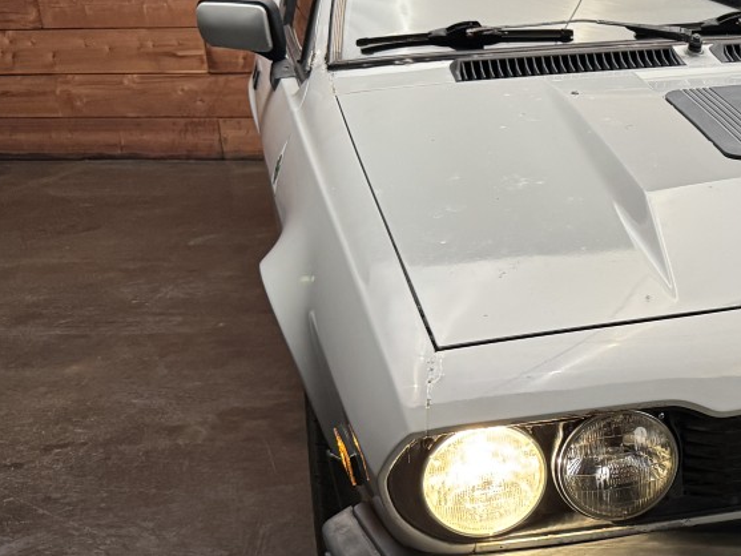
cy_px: 309
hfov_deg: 28.6
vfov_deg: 23.6
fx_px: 1327
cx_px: 797
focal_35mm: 62
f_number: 1.78
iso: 400
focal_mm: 6.76
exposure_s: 1/60
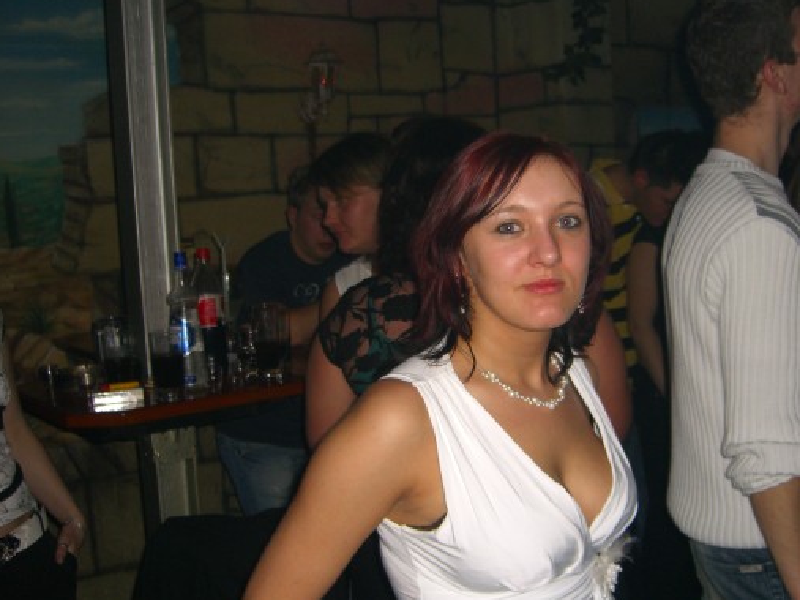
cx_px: 442
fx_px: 1040
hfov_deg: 42.0
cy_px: 321
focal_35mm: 45
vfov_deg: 32.2
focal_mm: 7.9
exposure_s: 1/60
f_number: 2.8
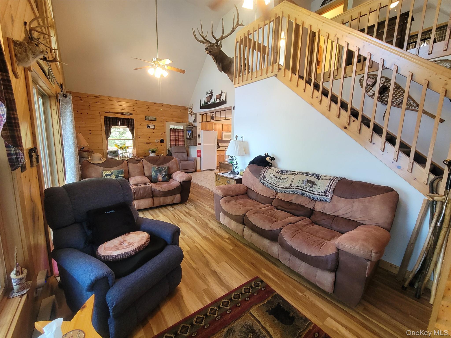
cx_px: 226
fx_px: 169
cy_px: 169
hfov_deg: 106.2
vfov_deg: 89.9
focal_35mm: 13
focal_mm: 2.2
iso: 320
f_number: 2.2
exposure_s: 1/60
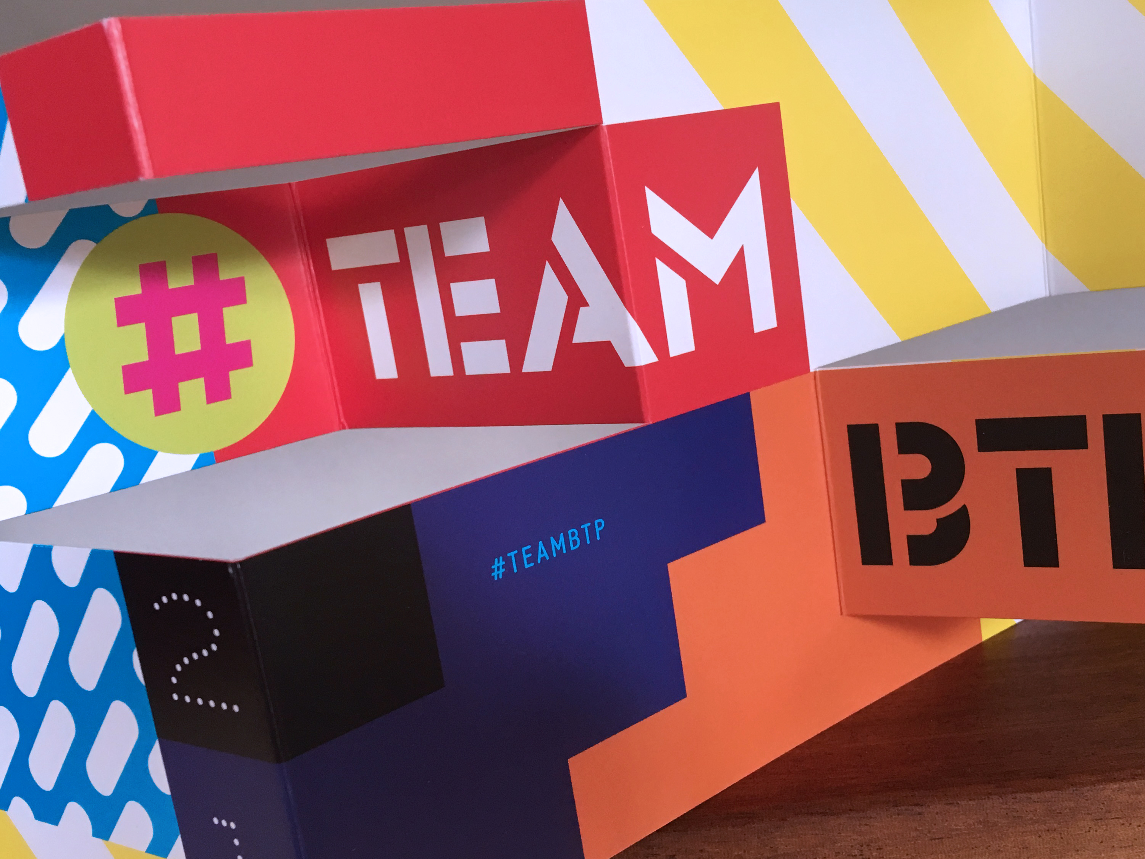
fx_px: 1290
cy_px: 461
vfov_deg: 36.8
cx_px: 623
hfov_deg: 47.8
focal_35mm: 39
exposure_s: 1/33
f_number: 2.2
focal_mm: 4.15
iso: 64
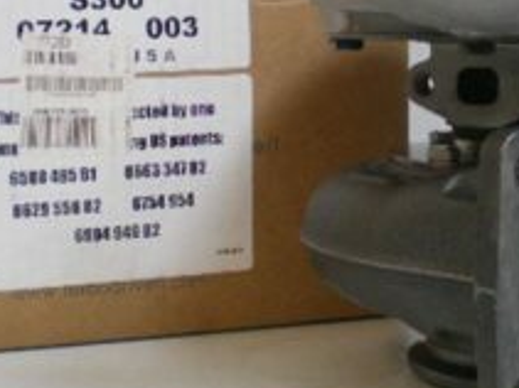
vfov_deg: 15.8
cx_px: 298
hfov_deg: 21.3
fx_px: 1379
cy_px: 31
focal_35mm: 92
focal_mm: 6.3
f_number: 3.1
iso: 250
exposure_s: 1/30
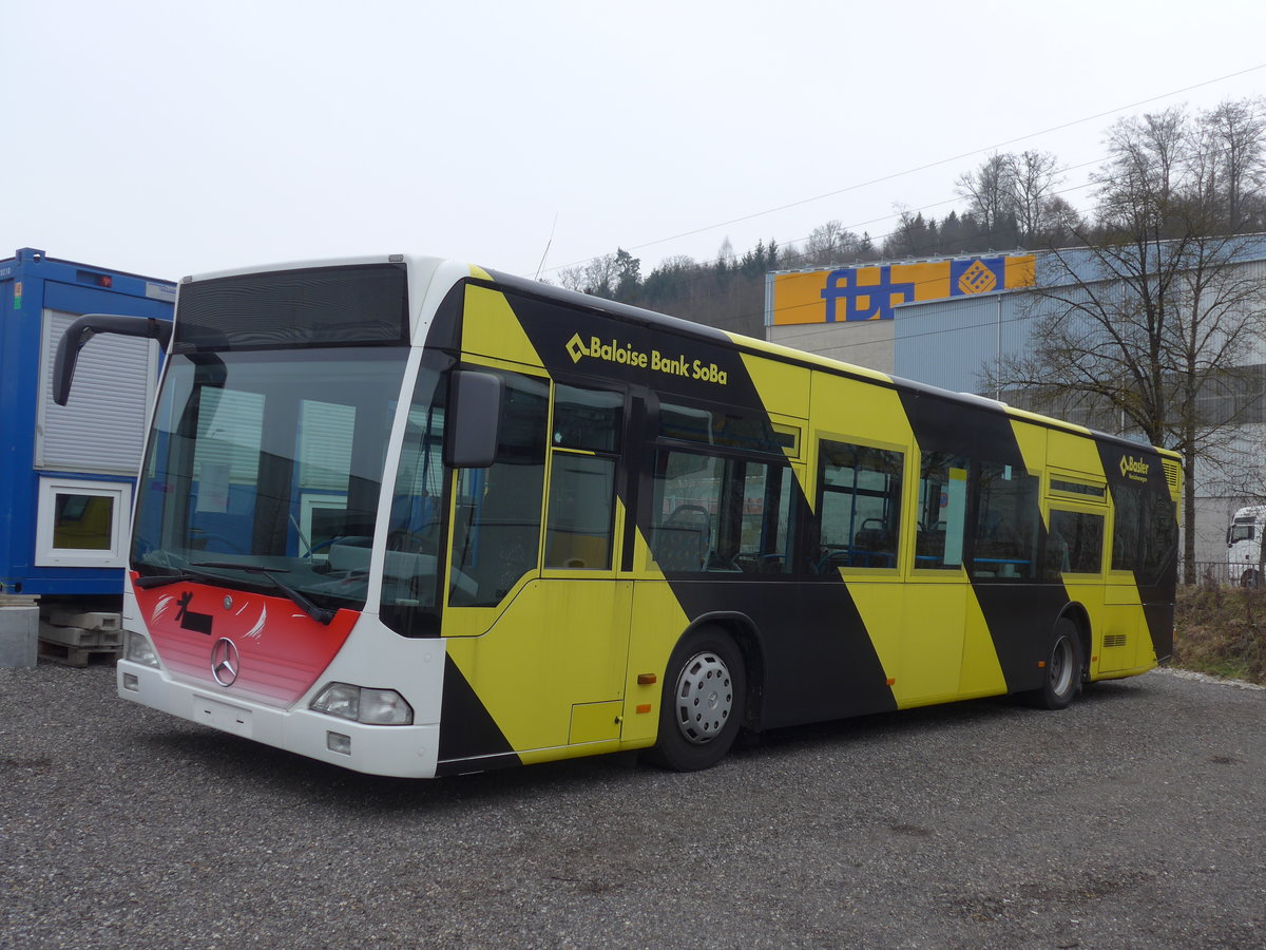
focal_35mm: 36
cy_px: 475
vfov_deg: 39.7
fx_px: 1317
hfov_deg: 51.4
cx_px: 633
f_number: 2.8
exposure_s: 1/200
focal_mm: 7.5
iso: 80
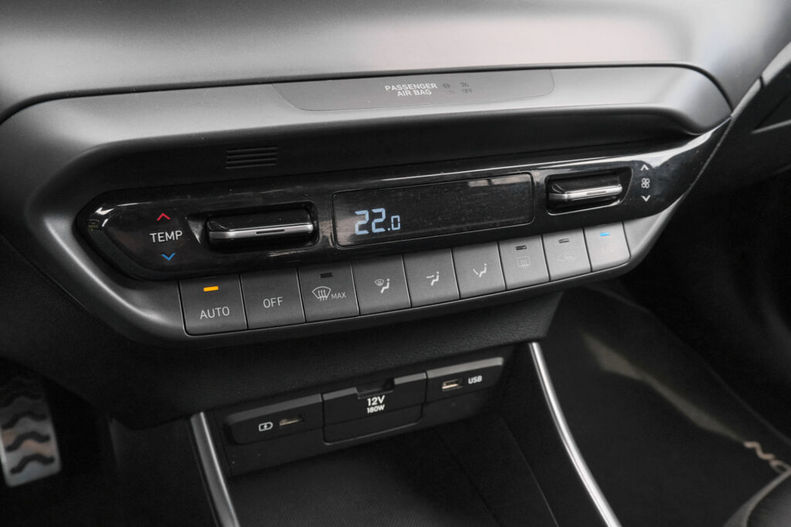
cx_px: 396
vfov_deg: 42.3
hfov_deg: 60.3
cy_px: 264
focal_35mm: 31
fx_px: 681
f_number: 9
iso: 2000
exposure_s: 1/125
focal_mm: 20.9
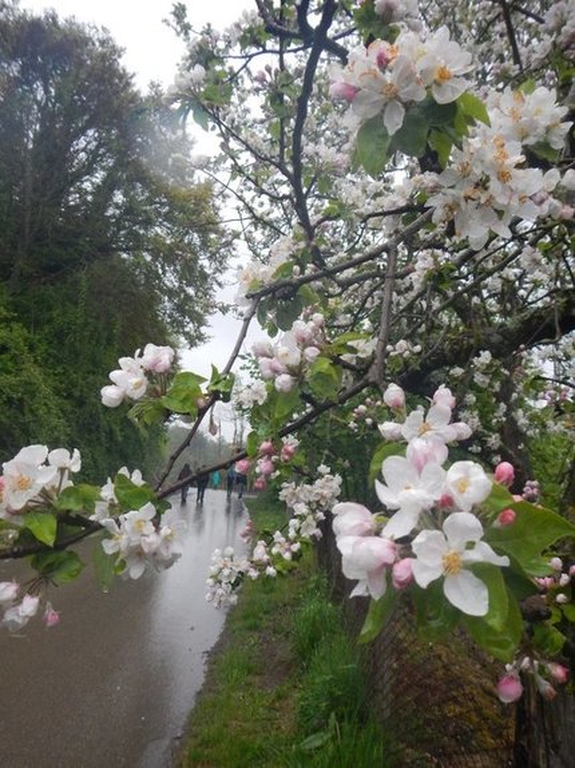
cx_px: 288
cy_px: 384
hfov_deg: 49.7
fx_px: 621
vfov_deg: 63.5
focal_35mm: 28
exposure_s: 1/200
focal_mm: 5
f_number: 3.9
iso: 400
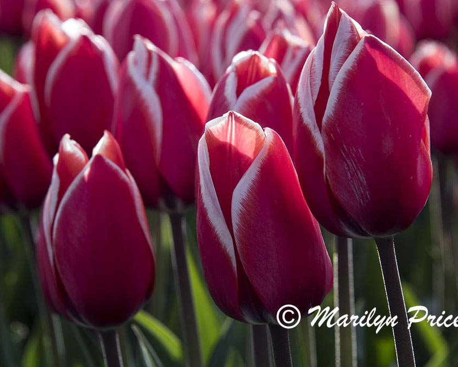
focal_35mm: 204
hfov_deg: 9.5
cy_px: 183
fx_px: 2766
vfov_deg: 7.6
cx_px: 226
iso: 200
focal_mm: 180
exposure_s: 1/180
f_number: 11
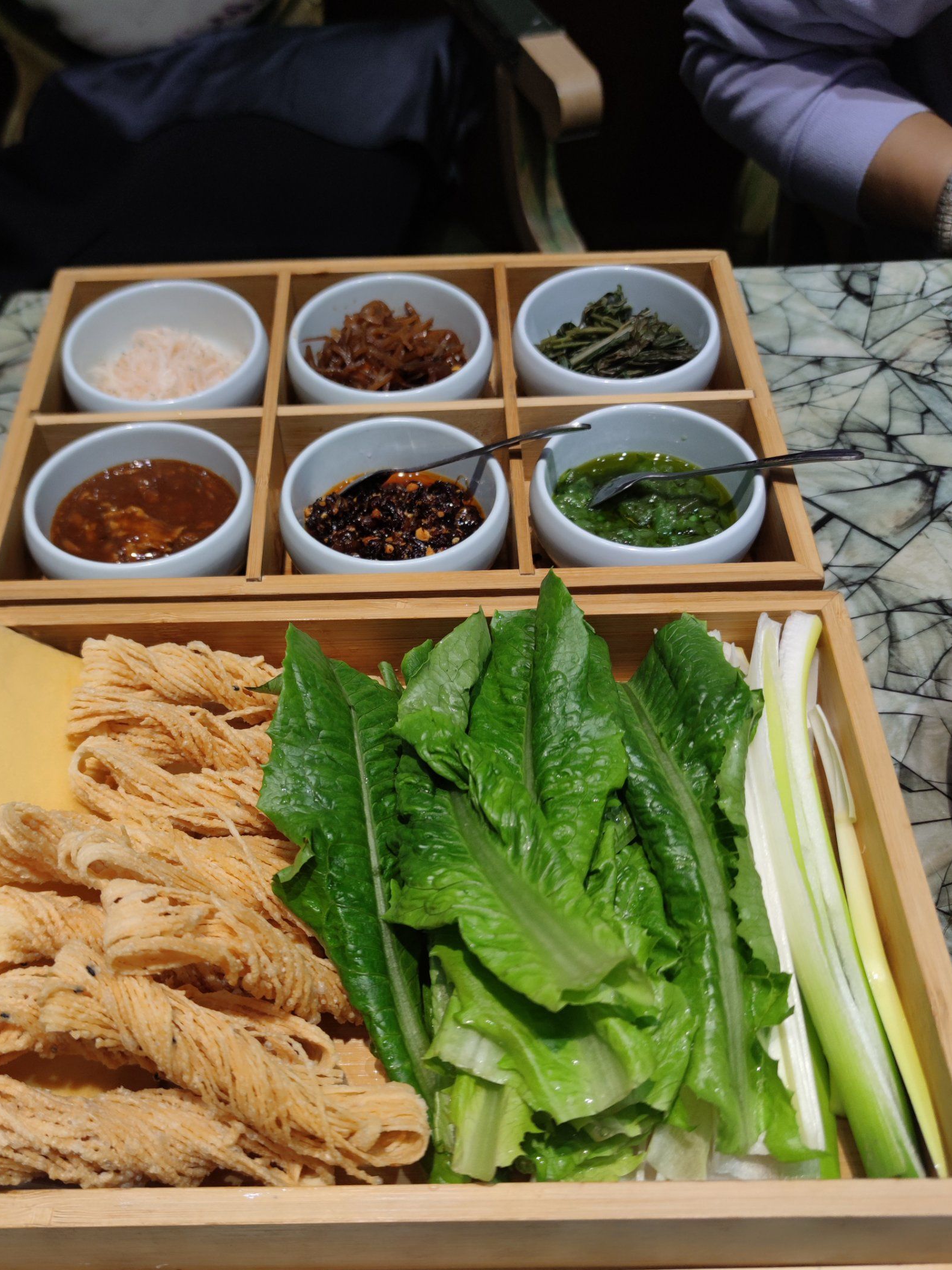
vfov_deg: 58.2
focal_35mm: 31
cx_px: 420
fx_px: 1137
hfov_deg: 45.4
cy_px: 705
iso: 274
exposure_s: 1/100
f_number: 1.69
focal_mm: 6.72
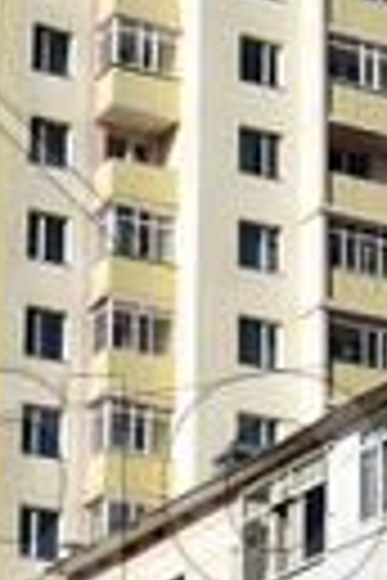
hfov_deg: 8.1
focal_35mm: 168
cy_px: 486
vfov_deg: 12.2
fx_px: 2713
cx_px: 371
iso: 100
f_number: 9
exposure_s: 1/320
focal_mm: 25
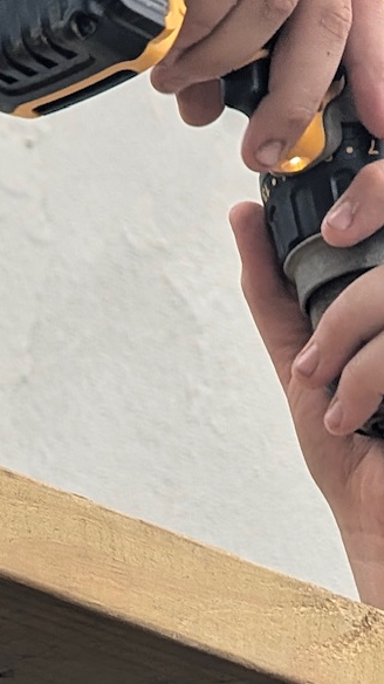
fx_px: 7630
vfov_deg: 5.1
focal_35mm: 421
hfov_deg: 2.9
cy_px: 935
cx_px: -29
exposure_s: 1/181
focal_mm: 17.91
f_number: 2.8
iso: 48
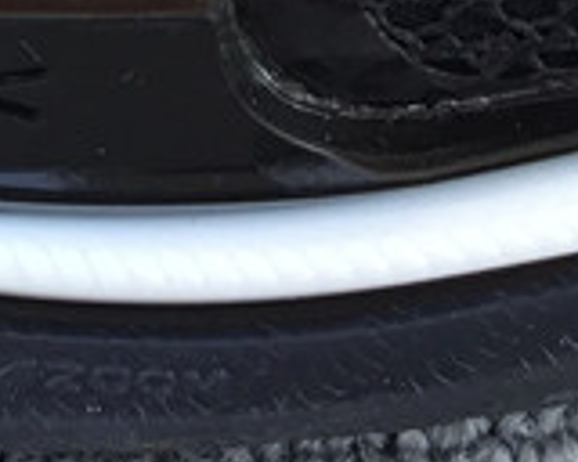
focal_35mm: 170
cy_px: -651
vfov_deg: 8.3
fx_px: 2908
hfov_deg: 10.9
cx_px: -322
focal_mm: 3.3
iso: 32
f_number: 2.4
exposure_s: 1/100
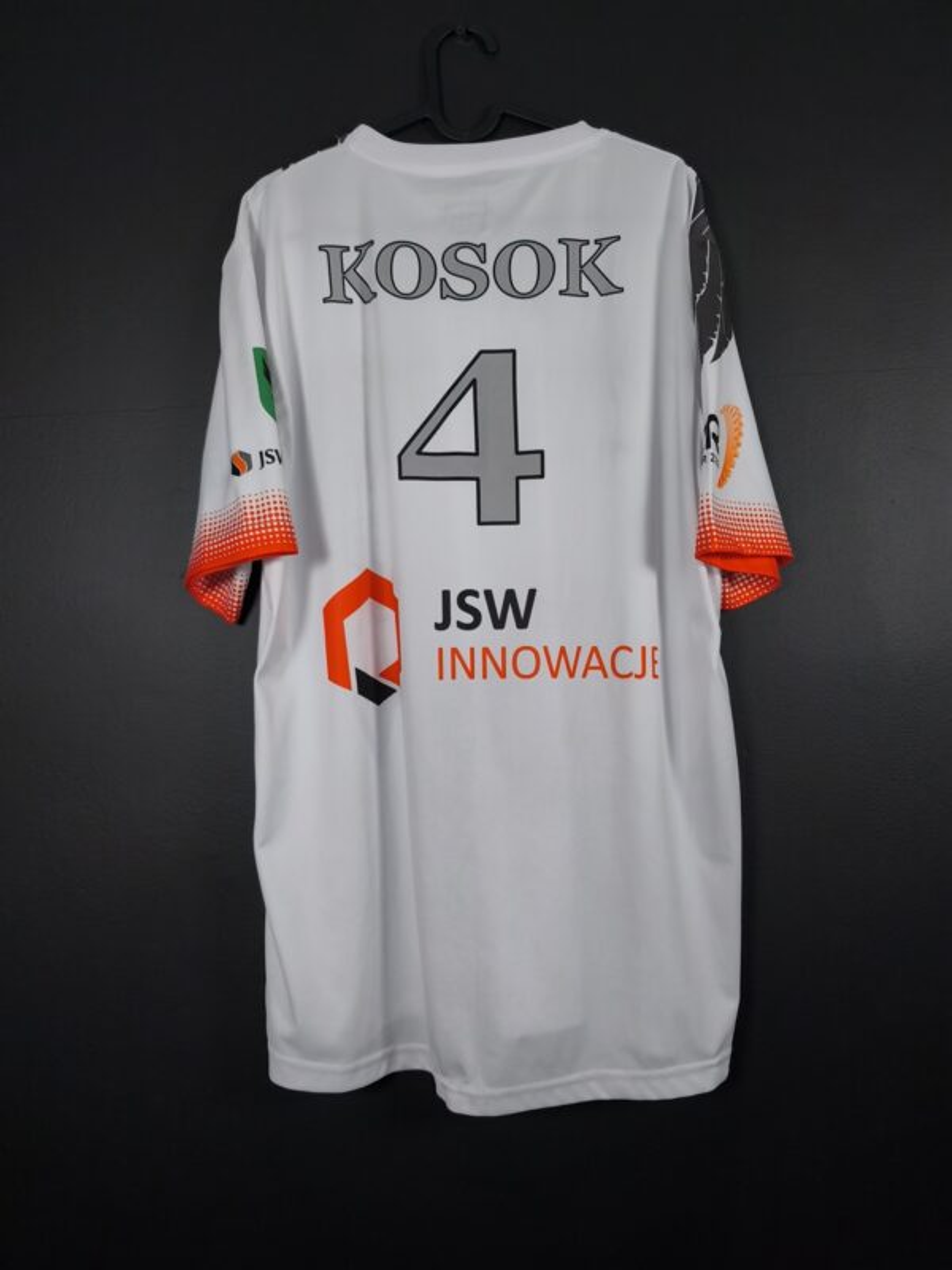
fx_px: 843
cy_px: 635
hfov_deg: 58.9
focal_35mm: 23
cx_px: 476
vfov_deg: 73.9
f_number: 1.6
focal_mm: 6.57
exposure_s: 1/160
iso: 400
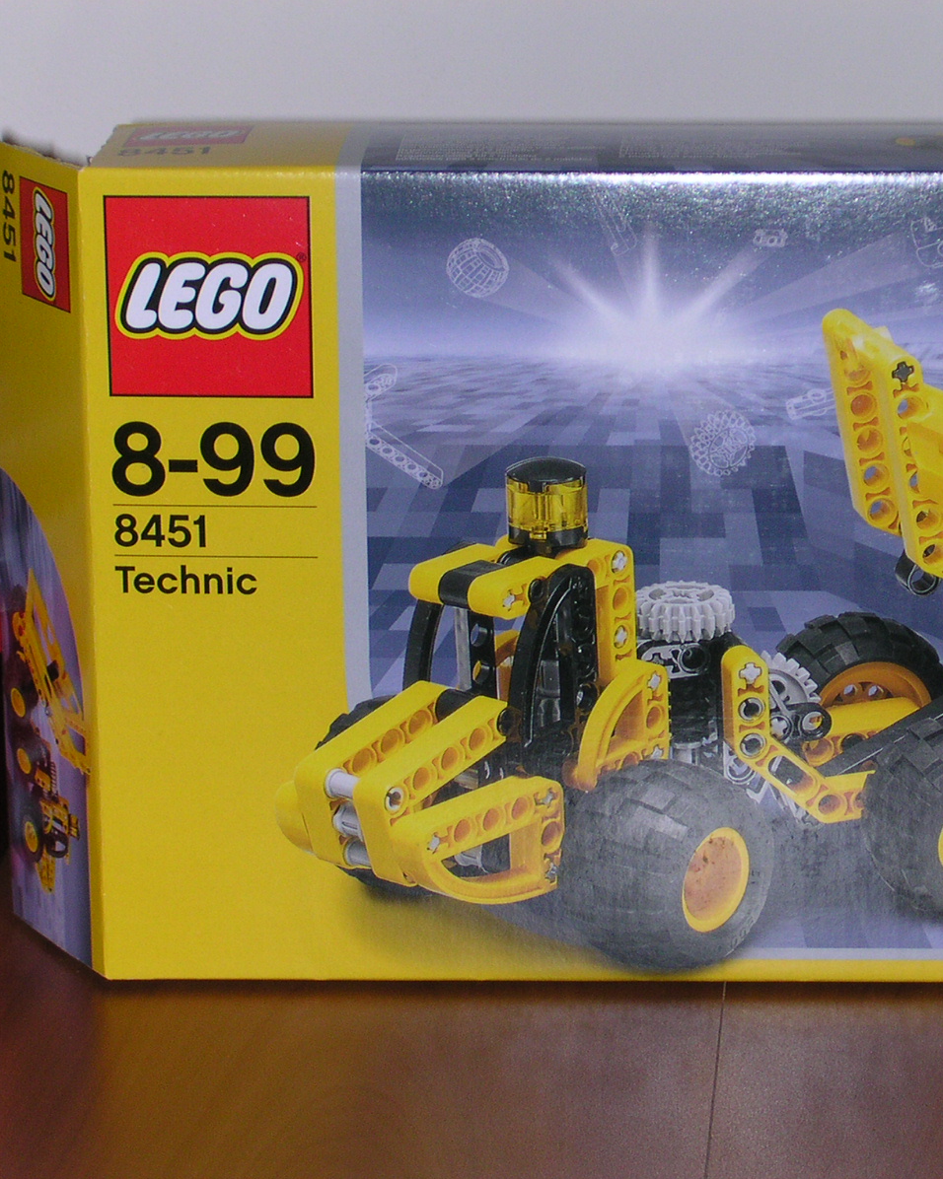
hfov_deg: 10.6
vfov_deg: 13.3
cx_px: 687
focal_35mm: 145
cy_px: 590
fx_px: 5061
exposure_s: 1/60
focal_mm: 16.8
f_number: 4.8
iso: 108
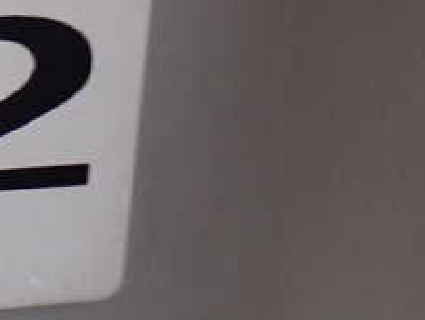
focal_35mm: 180
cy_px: 152
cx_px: -105
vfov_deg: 8.3
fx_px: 2214
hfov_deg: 10.7
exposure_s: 1/60
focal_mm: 11.88
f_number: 3.8
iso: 640
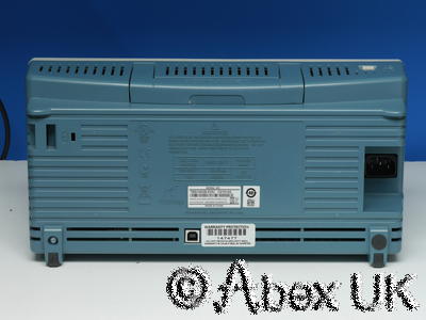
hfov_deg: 14.3
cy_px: 160
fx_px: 1698
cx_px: 213
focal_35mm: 138
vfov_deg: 10.7
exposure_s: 1/8
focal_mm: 69
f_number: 11
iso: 400
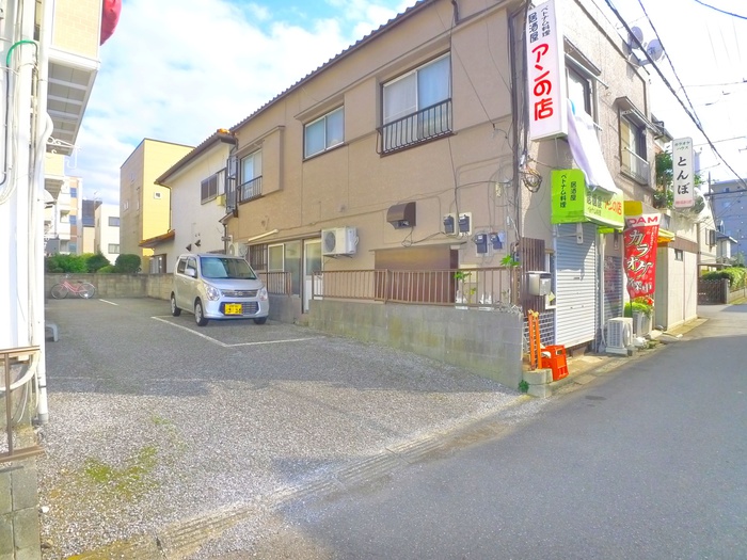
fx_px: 518
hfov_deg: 71.6
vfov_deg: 56.8
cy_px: 280
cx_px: 374
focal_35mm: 24
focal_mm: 5.1
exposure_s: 1/500
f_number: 4
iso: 400
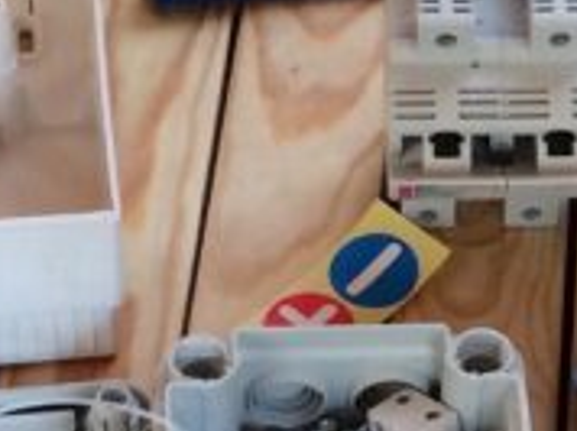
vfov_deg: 8.9
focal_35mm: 167
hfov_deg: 11.8
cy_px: 250
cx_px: 535
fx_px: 2780
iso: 64
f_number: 2.2
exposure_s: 1/33
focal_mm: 4.15
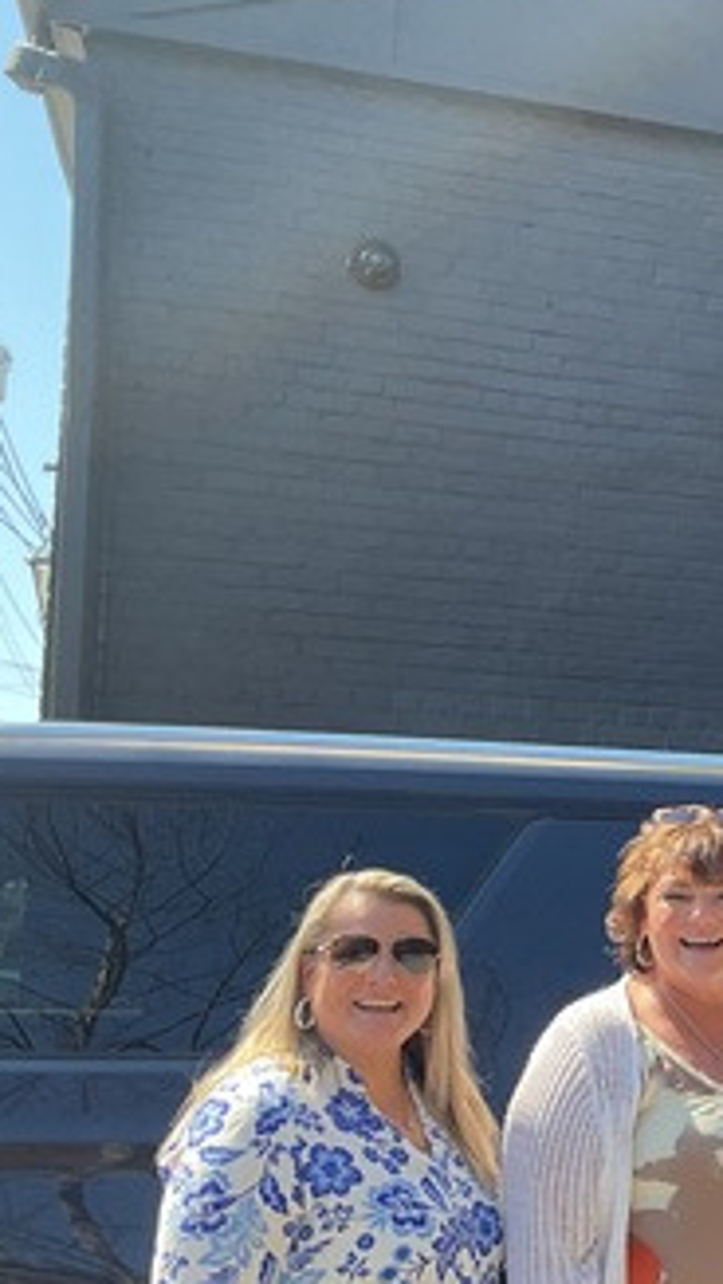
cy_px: 762
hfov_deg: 19.1
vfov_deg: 35.9
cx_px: 963
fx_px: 1976
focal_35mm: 58
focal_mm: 3
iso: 16
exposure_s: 1/335
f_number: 1.8
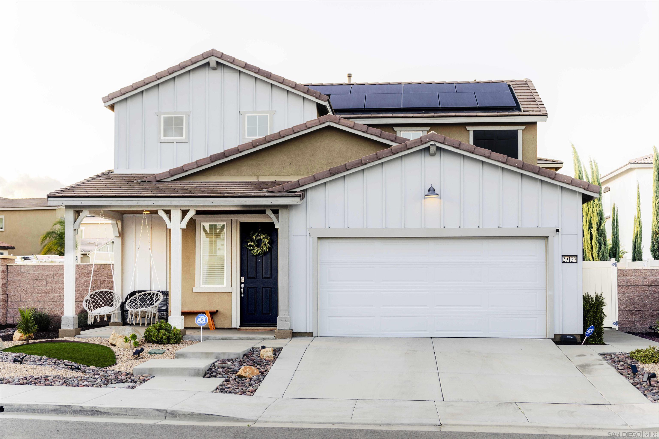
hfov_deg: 41.1
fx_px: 879
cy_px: 220
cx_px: 330
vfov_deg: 28.1
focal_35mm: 48
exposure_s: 1/400
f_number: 2.8
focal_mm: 48
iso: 100
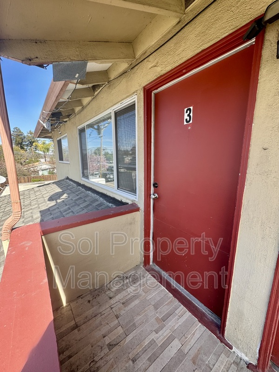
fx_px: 150
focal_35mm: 14
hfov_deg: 85.7
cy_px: 186
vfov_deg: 102.1
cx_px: 140
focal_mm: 2.22
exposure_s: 1/230
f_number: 2.2
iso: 40
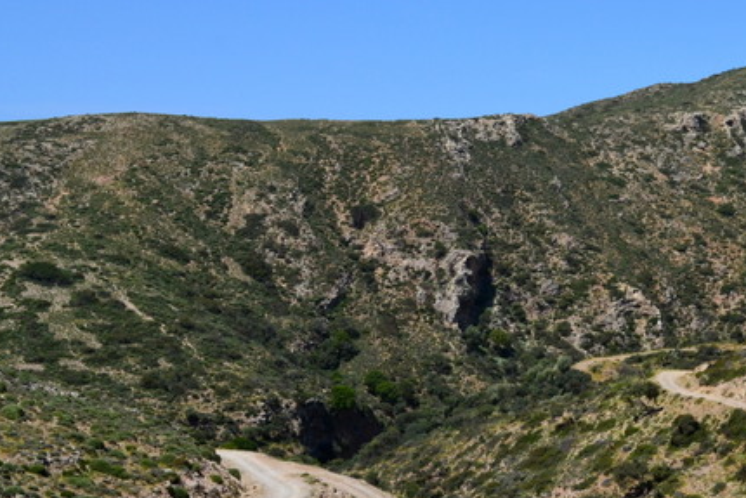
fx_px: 1389
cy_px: 255
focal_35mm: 67
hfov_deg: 29.0
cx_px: 659
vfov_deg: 20.3
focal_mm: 24
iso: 400
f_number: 11
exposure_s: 1/500
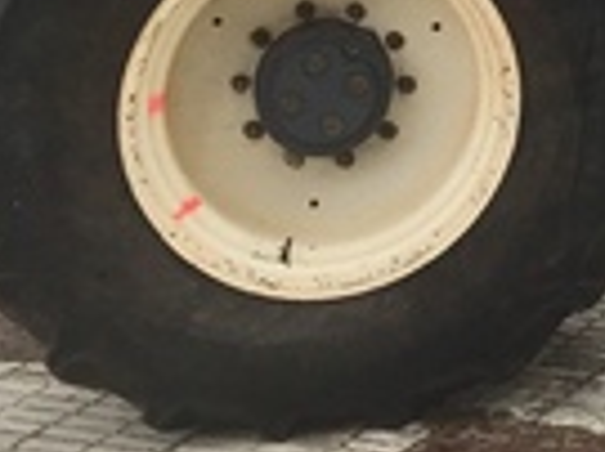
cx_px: 984
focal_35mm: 118
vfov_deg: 12.0
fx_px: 2061
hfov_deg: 15.1
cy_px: -233
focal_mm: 4.15
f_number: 2.2
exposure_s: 1/350
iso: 32
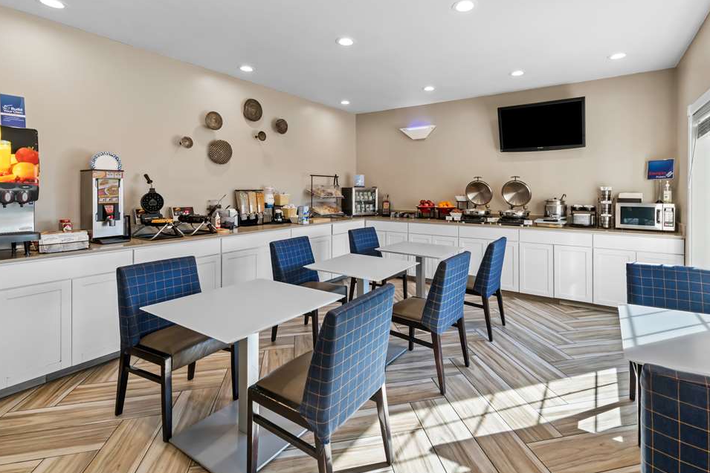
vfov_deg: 77.3
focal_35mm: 15
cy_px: 238
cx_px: 347
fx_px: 296
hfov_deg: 100.4
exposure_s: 1/13
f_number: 8
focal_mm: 14
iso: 400
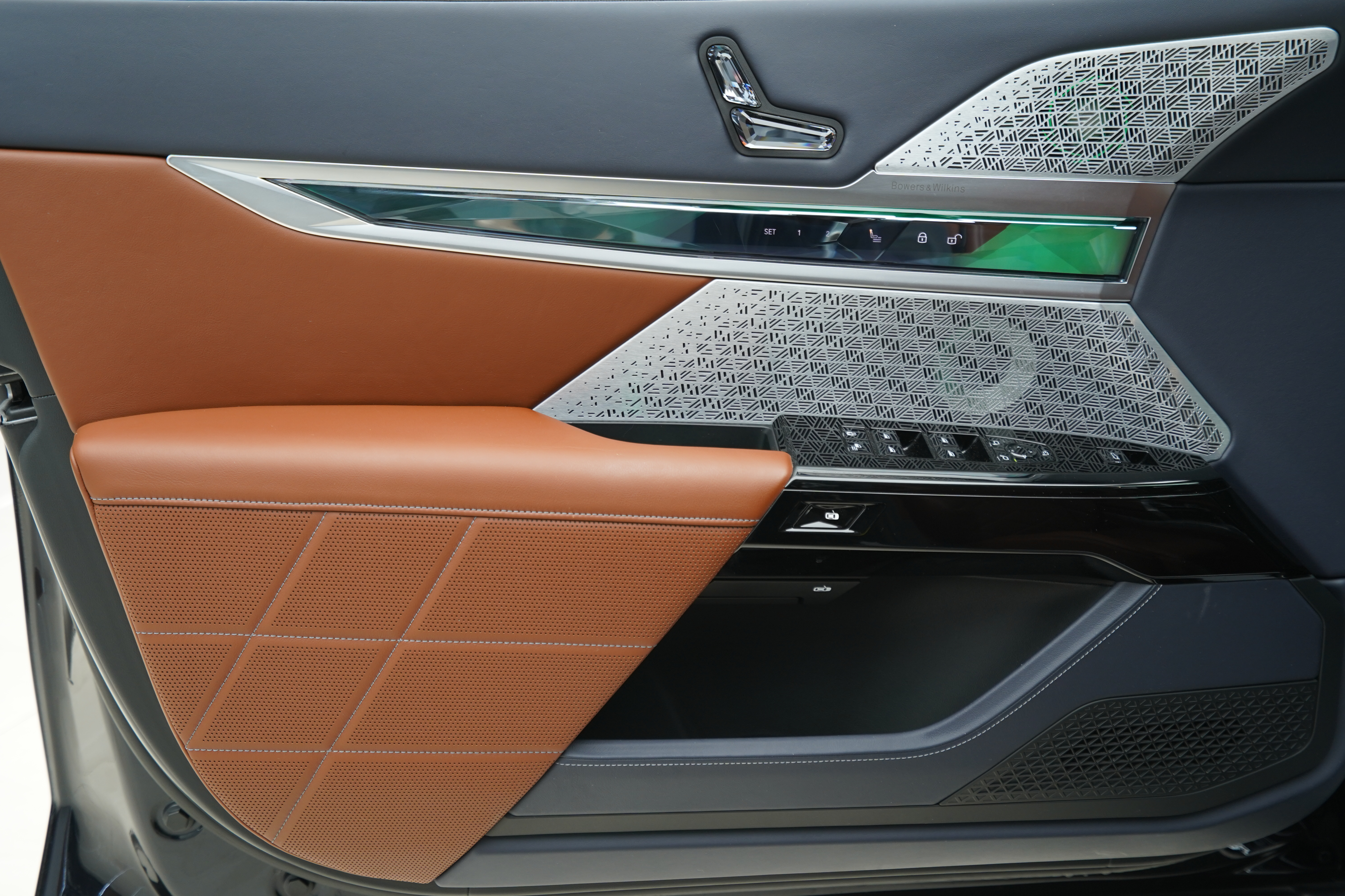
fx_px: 1308
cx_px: 672
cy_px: 448
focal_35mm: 35
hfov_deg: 54.4
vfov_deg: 37.9
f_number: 4
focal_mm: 35
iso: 640
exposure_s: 1/160
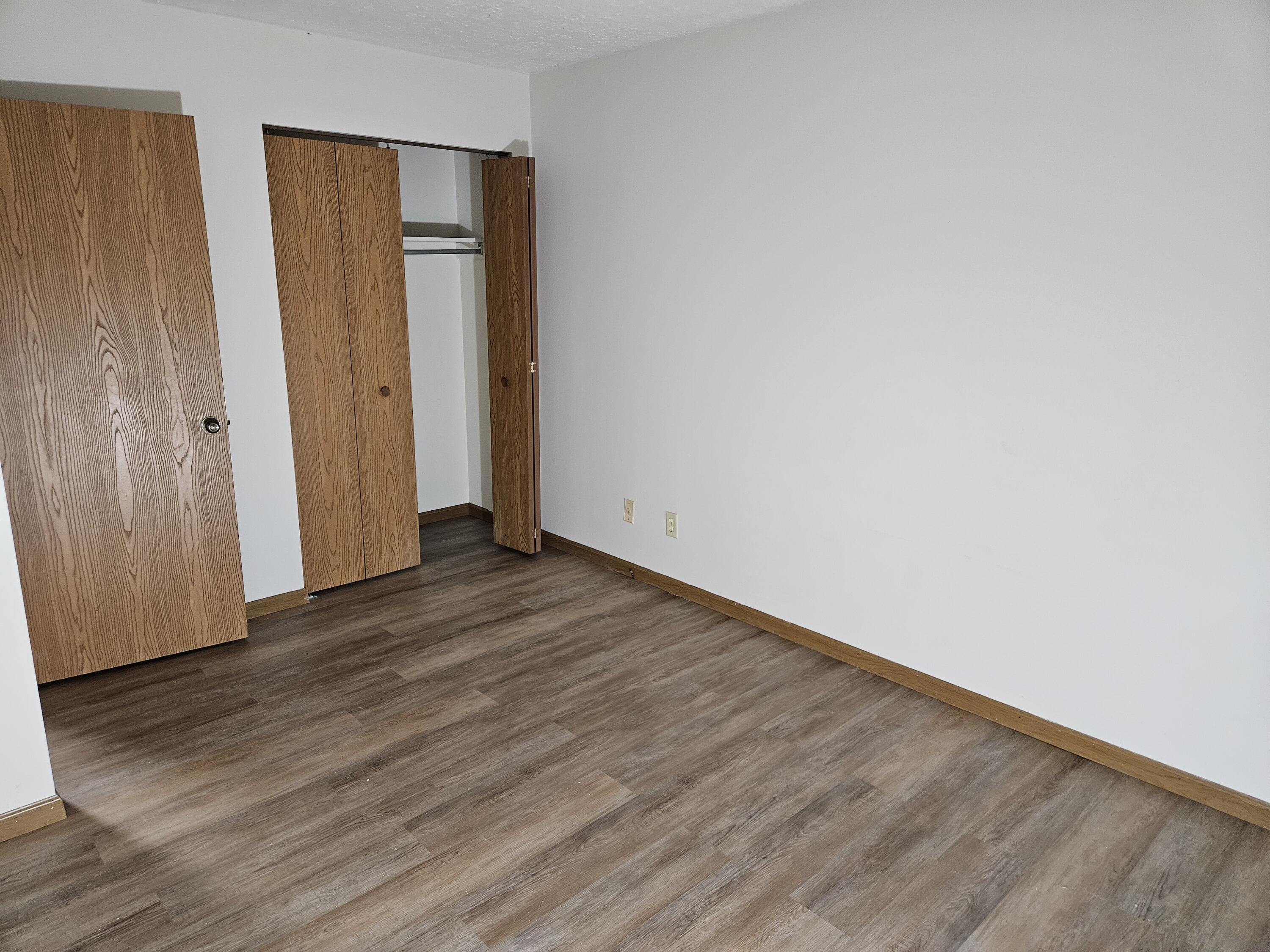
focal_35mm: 23
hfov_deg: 73.9
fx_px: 844
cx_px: 635
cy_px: 476
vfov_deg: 58.9
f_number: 1.8
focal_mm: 5.4
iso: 800
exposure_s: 1/120
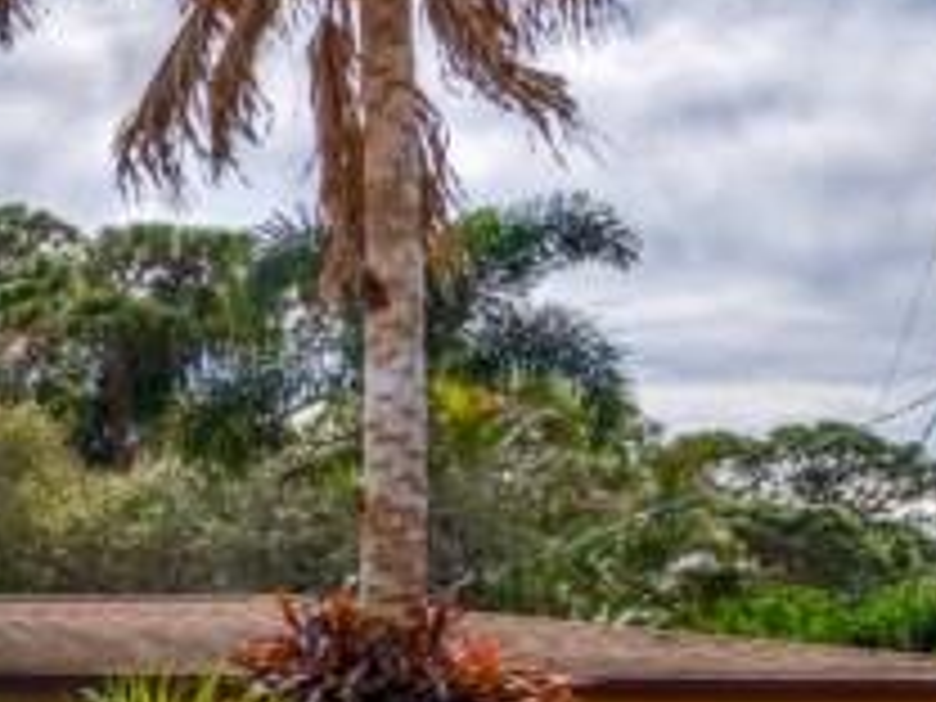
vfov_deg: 19.9
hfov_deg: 20.2
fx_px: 1920
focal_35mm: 71
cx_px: -724
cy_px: 756
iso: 100
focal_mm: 15
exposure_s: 1/400
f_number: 8
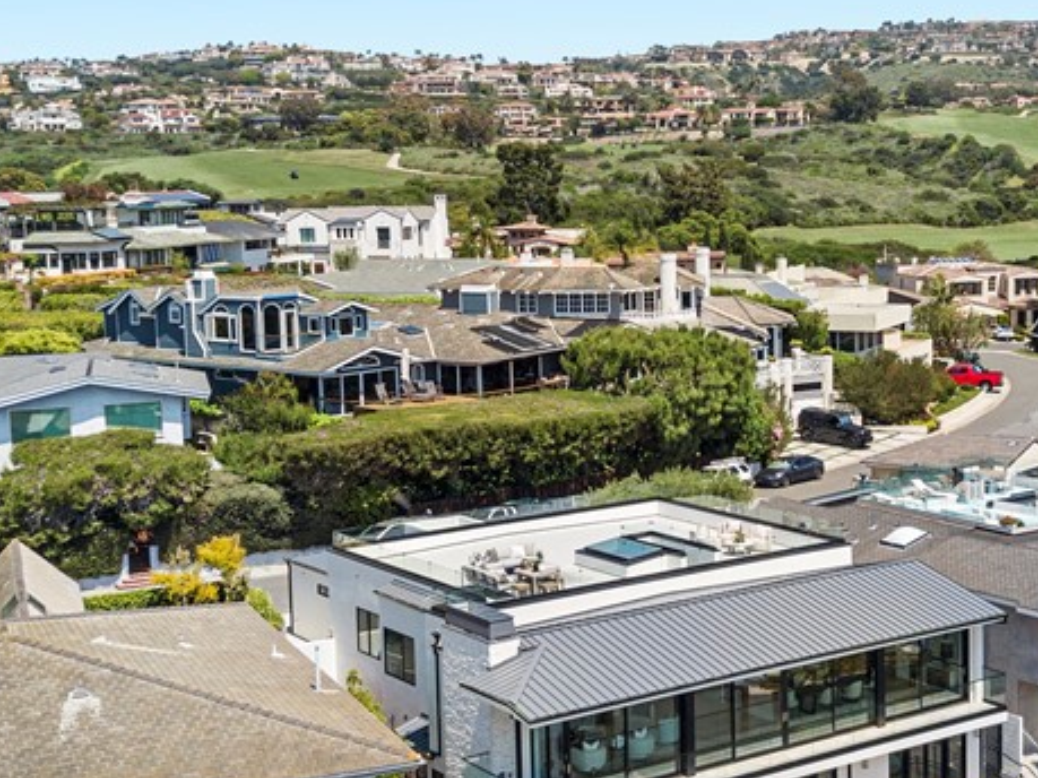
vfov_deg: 25.2
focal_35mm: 58
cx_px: 733
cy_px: 365
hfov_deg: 32.8
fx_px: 1739
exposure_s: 1/1500
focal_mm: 4.73
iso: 100
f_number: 2.2
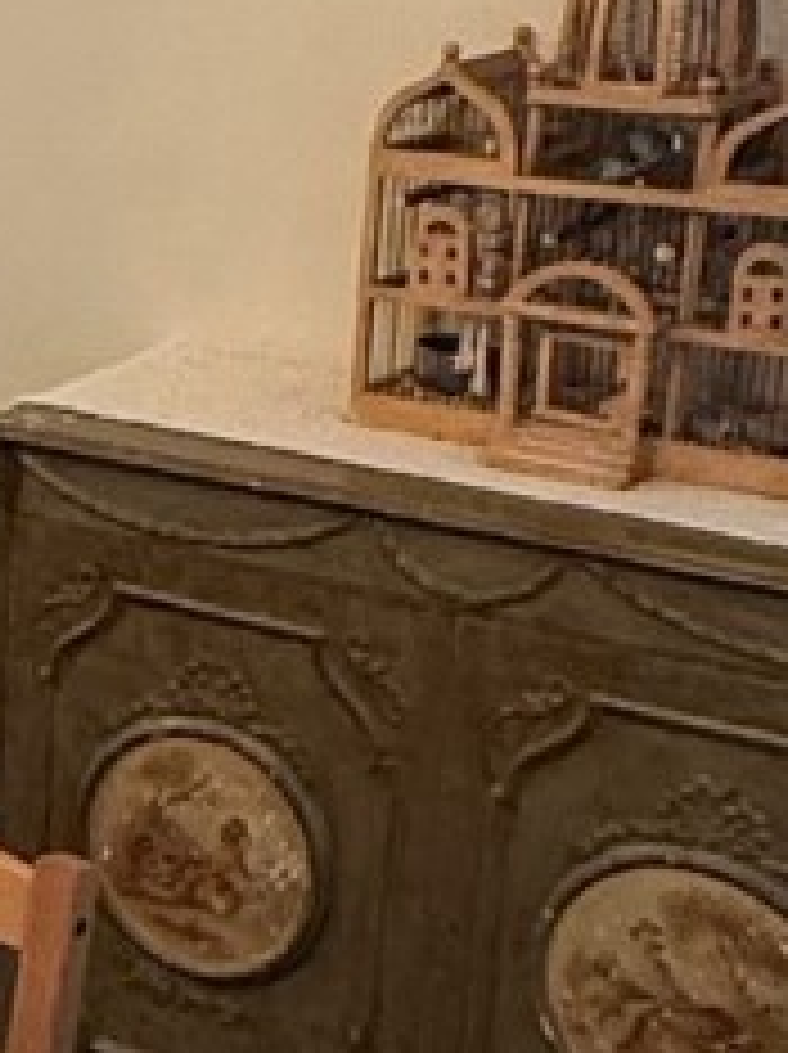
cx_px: -639
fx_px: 2797
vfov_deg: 21.3
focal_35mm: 92
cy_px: 482
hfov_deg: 14.2
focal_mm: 2.22
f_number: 2.2
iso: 320
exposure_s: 1/60
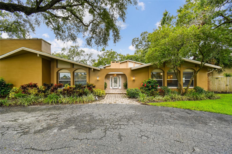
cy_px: 77
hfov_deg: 100.4
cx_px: 116
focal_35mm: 15
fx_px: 97
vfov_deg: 77.3
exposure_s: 1/40
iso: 100
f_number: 7.1
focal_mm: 10
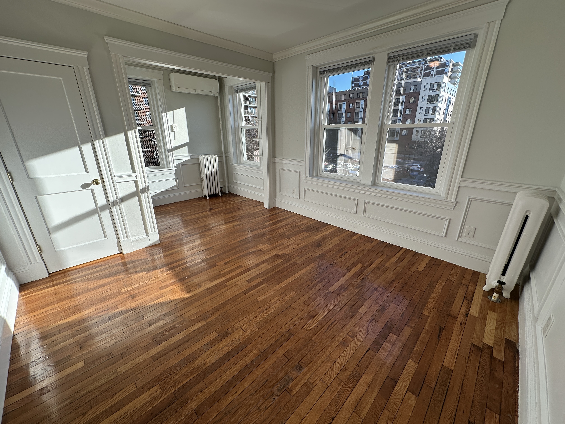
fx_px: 229
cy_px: 212
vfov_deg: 85.7
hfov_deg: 102.1
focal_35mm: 14
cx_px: 282
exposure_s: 1/331
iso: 40
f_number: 2.2
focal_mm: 2.22
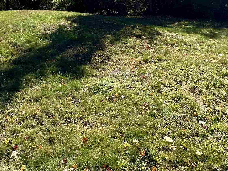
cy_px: -4
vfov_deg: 34.0
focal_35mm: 38
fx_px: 250
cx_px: 68
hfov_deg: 47.8
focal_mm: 2.22
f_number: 2.2
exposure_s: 1/1416
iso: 40
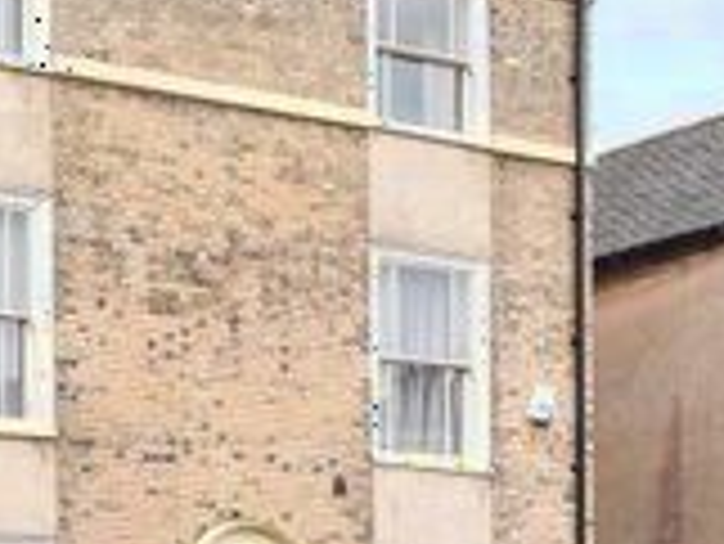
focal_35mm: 67
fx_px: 1402
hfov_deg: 18.8
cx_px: -706
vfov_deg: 21.8
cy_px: 157
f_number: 8
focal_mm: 16
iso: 500
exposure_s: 1/40
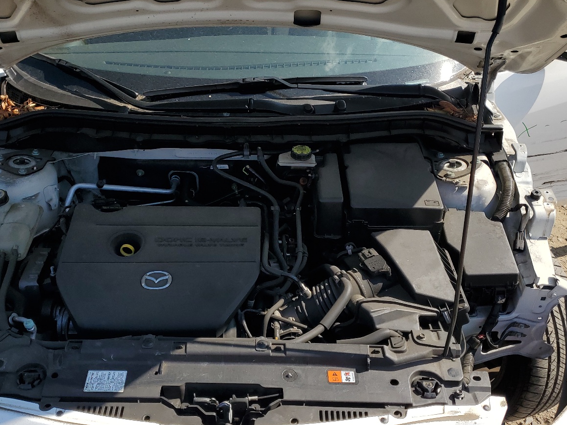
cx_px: 227
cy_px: 250
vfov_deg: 39.5
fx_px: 590
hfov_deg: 51.0
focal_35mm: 36
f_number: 1.5
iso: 50
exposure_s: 1/3333
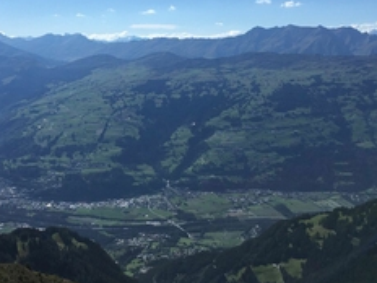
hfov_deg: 37.9
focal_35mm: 50
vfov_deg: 28.8
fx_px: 545
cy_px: 86
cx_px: 138
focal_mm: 4.15
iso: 25
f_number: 2.2
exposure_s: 1/3077
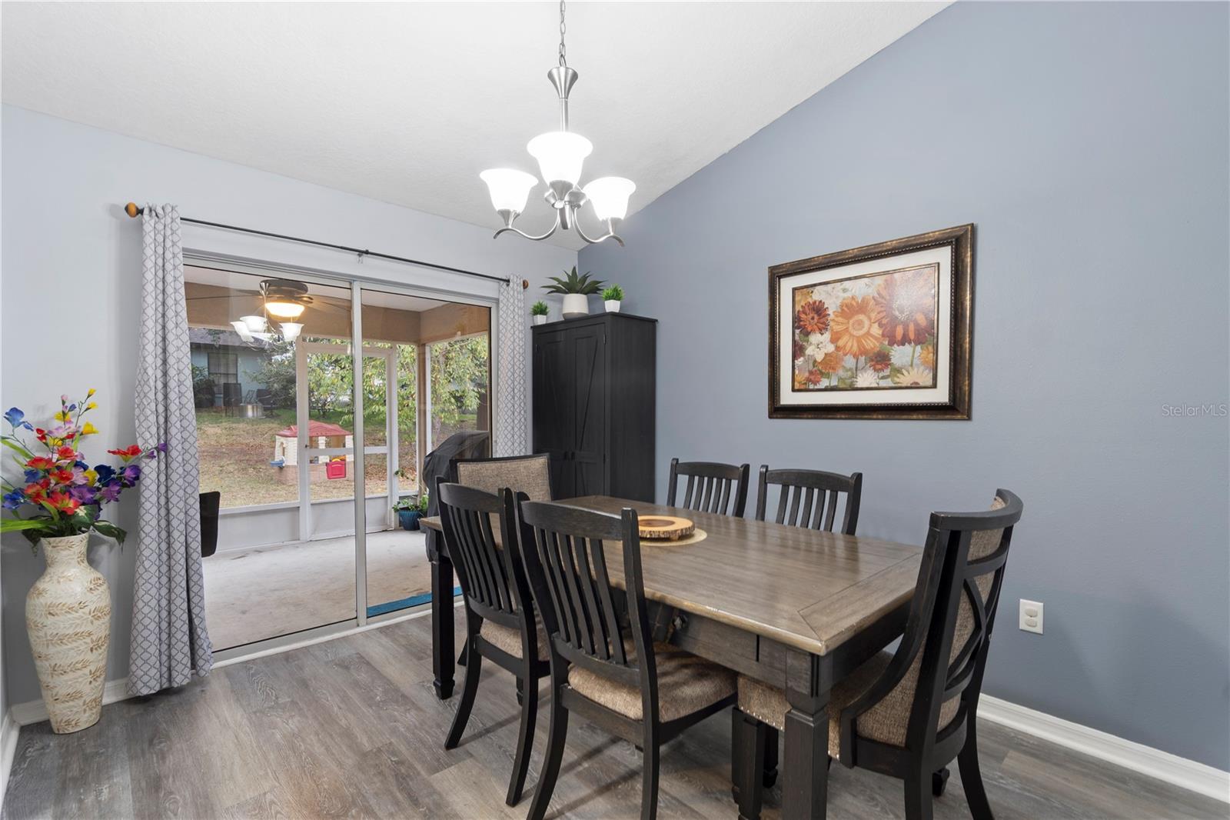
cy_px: 410
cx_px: 615
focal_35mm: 15
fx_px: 512
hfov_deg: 100.4
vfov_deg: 77.3
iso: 100
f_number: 8
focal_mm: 10
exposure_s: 5
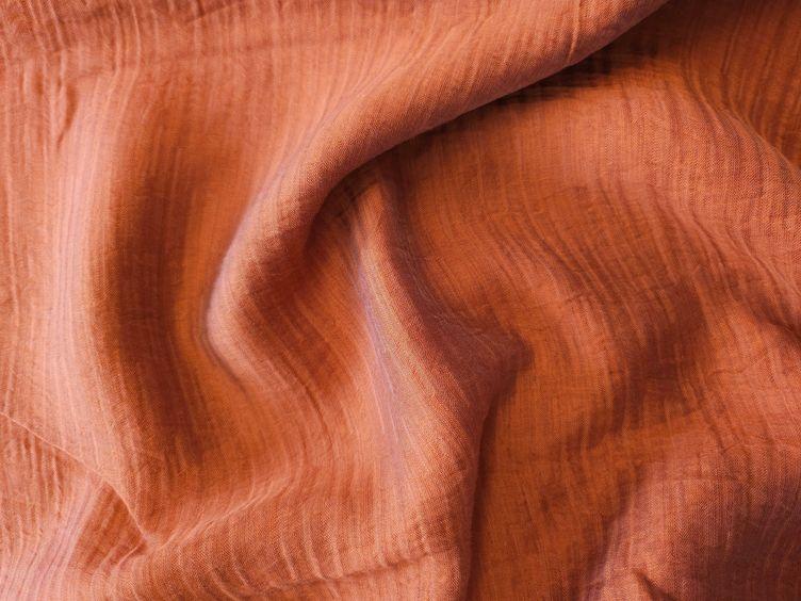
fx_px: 555
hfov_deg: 71.6
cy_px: 300
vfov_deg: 56.8
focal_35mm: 24
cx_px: 400
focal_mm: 5
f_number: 1.8
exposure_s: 1/90
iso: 125
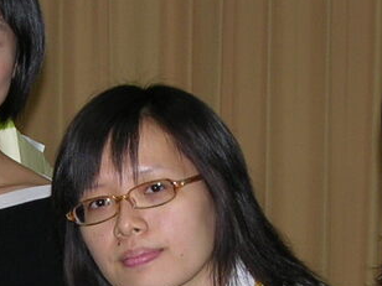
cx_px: 114
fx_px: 2008
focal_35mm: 182
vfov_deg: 8.1
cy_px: 261
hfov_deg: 10.8
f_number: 2.8
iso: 50
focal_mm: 8.9
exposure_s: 1/60.1
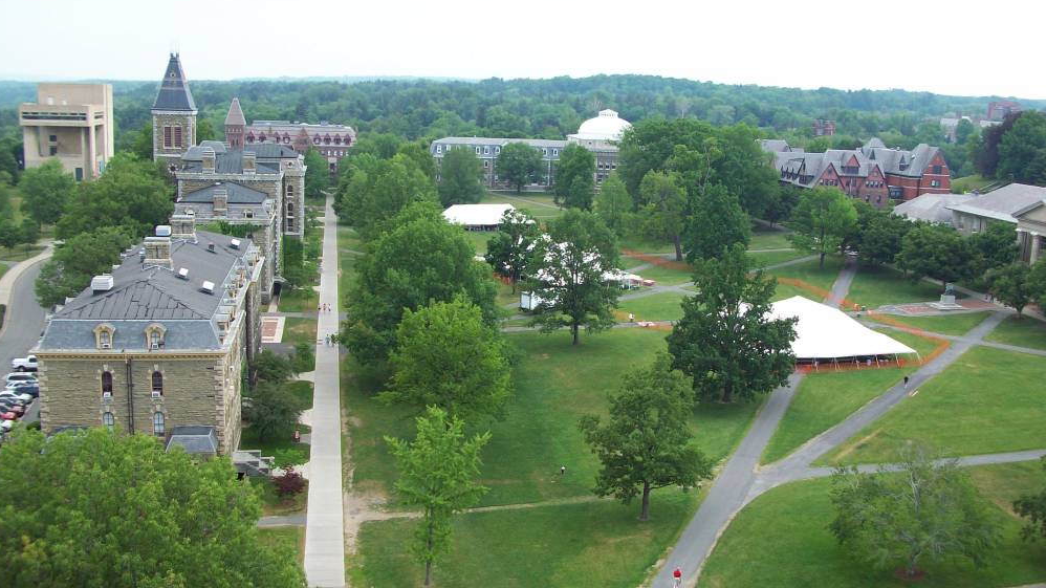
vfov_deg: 31.2
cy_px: 303
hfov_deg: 52.8
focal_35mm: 38
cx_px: 526
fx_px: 1054
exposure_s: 1/455
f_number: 2.8
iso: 80
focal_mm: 5.7
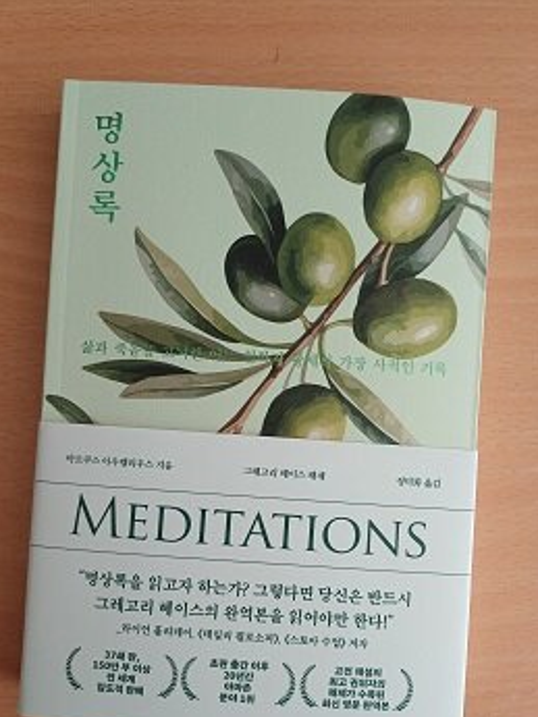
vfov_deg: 61.3
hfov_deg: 48.2
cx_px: 262
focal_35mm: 29
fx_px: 601
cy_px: 414
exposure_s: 1/60
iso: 160
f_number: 1.8
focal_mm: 4.65
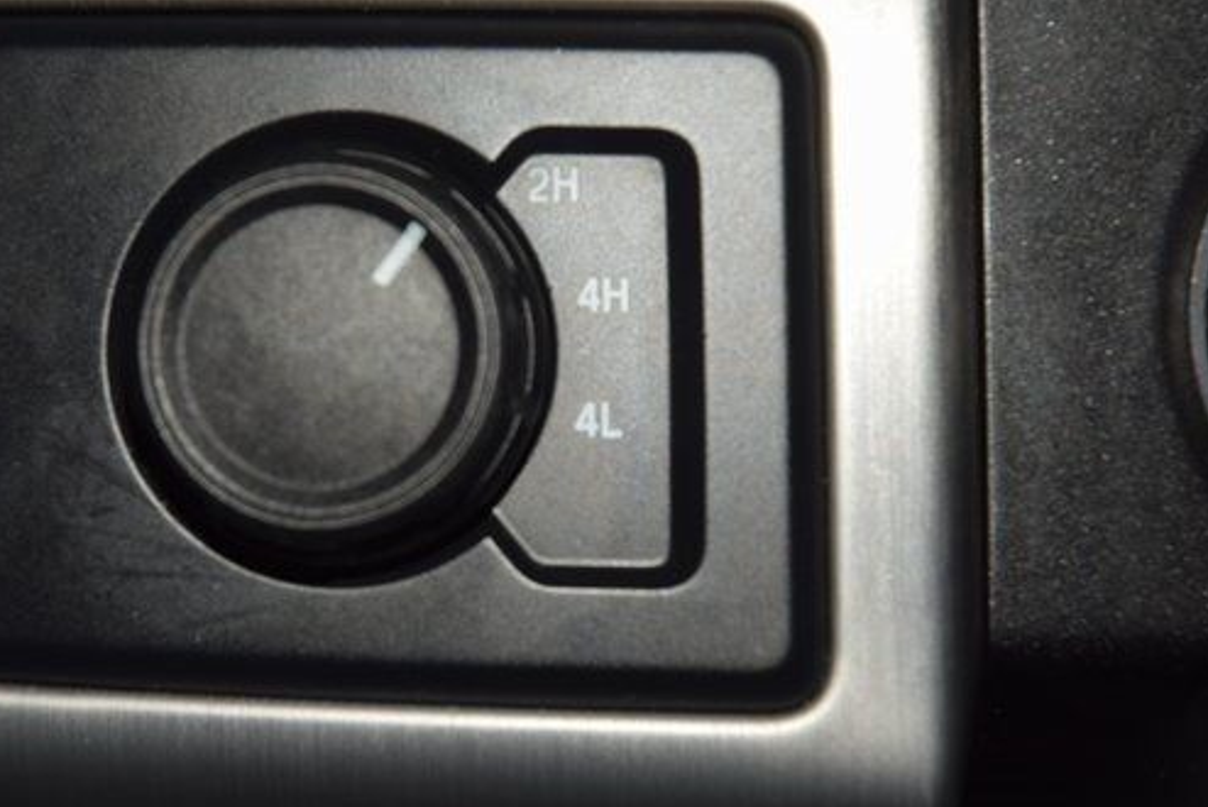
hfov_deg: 15.1
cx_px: 440
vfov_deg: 10.1
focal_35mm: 136
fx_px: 4566
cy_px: 361
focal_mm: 70
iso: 100
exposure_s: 1/125
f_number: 8
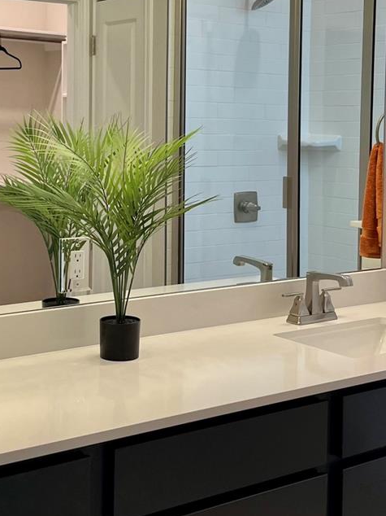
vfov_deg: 30.5
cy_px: 162
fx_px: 937
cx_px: 178
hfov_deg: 23.3
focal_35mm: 63
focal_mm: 5.1
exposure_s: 1/120
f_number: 1.6
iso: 64
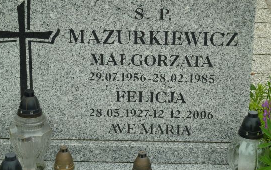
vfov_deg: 11.7
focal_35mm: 112
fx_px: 827
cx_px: 137
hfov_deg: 18.6
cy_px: 79
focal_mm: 14.7
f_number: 4.3
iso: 80
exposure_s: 1/80
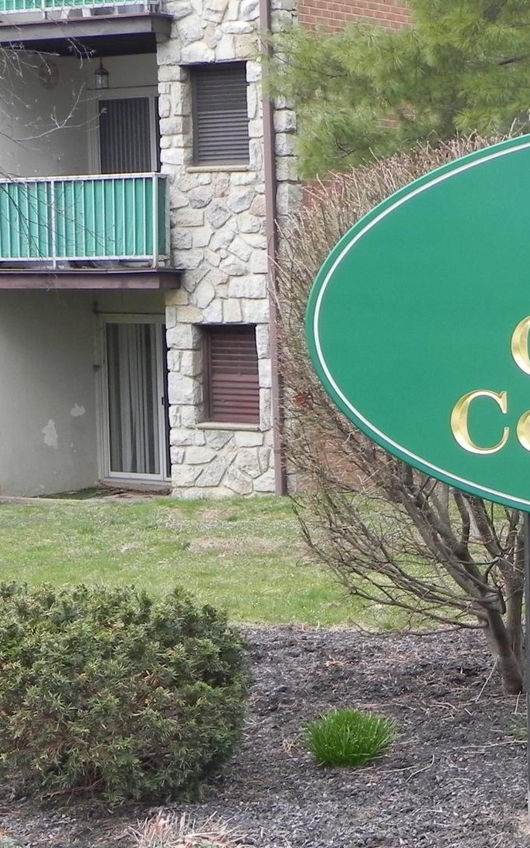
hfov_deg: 13.8
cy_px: 564
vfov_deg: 22.7
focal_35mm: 91
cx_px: 695
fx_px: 2102
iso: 160
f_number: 4.5
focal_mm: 8.2
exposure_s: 1/130
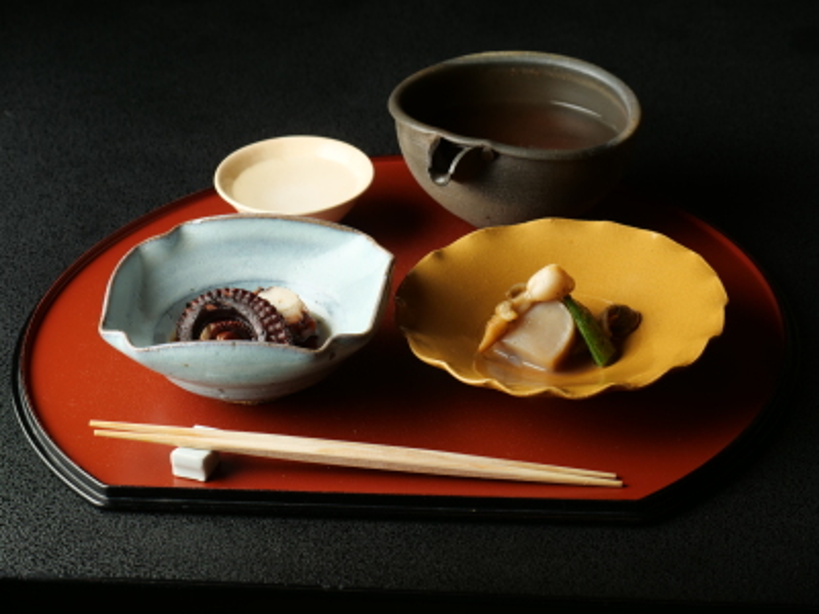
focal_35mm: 114
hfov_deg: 17.3
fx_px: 2697
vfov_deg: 13.0
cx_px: 410
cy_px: 307
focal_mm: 57
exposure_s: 1/200
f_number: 6.3
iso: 200
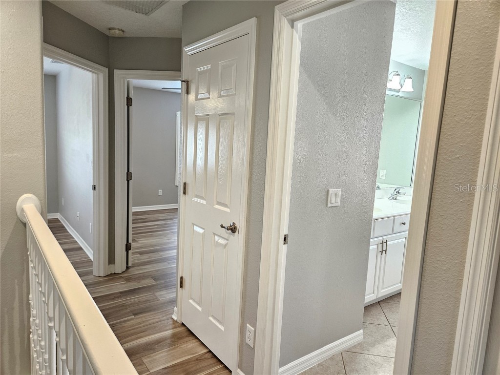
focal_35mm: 23
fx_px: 332
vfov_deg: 58.9
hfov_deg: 73.9
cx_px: 250
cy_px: 188
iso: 400
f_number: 1.8
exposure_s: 1/120
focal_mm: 5.4
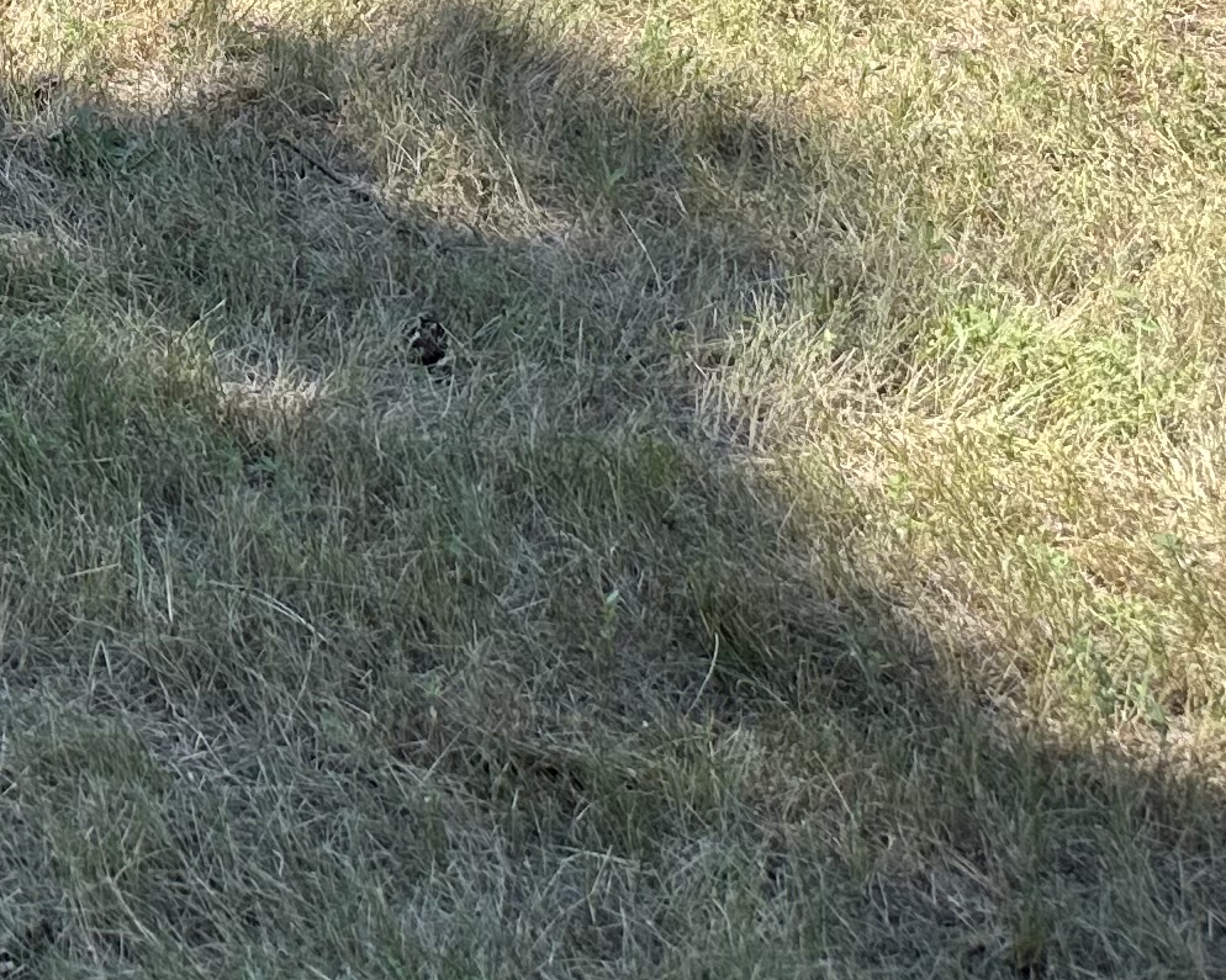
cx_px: -661
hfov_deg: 17.8
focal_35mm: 95
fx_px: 3447
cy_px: -640
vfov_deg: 14.7
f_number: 1.78
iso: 80
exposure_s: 1/1374
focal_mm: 6.86
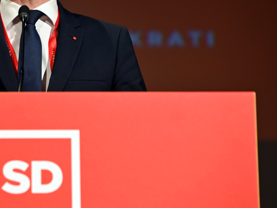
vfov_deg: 4.9
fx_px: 2417
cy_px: 49
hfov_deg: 6.5
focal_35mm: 302
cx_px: 6
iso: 1600
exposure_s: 1/160
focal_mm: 155
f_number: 4
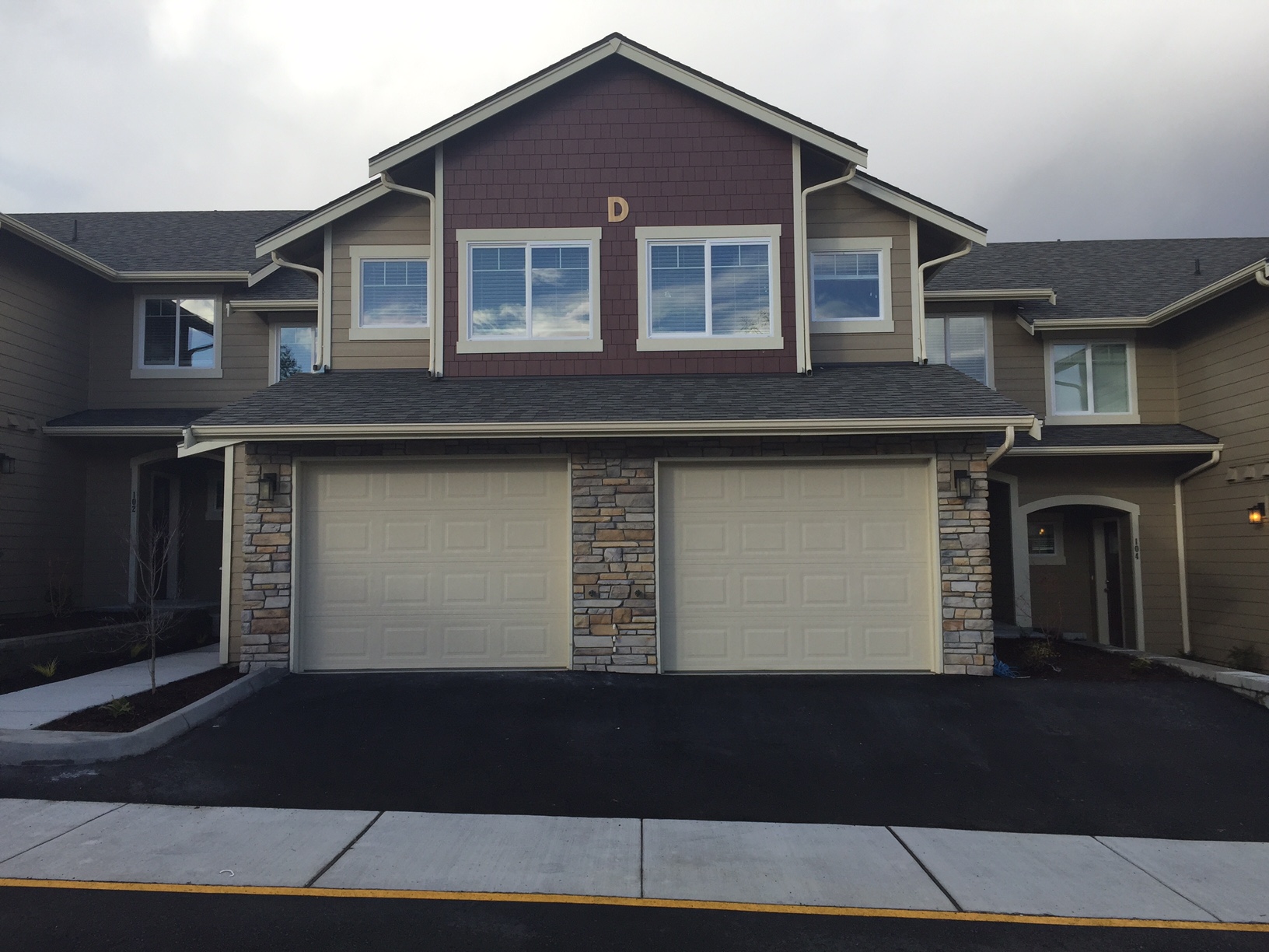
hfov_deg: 61.7
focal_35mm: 29
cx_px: 634
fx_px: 1063
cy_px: 476
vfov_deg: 48.2
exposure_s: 1/942
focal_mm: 4.15
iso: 32
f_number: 2.2
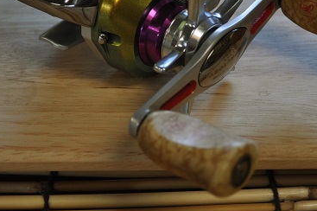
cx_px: 160
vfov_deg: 13.6
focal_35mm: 100
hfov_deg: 20.4
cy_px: 35
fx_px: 880
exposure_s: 1/60
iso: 400
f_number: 5
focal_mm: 38
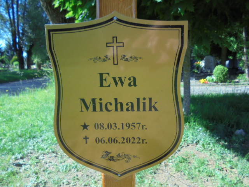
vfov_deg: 53.1
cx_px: 124
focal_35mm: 26
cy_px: 94
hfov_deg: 67.3
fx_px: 187
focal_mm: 4.6
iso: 100
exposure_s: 1/250
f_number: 3.5
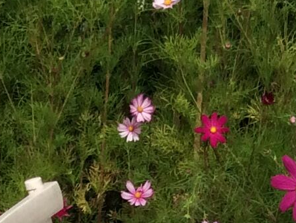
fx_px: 1574
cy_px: 456
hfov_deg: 10.7
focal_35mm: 184
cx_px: 53
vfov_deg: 7.7
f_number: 2.4
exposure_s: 1/2604
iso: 32
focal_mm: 3.3
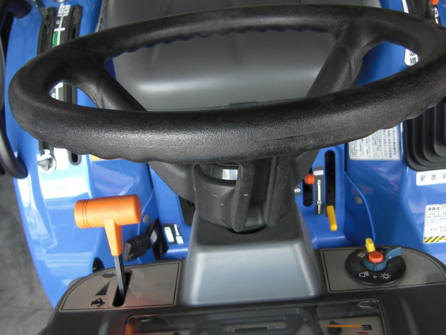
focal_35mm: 44
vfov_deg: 32.9
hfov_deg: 42.9
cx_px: 233
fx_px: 567
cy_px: 167
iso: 100
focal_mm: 4.9
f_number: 2.6
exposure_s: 1/100
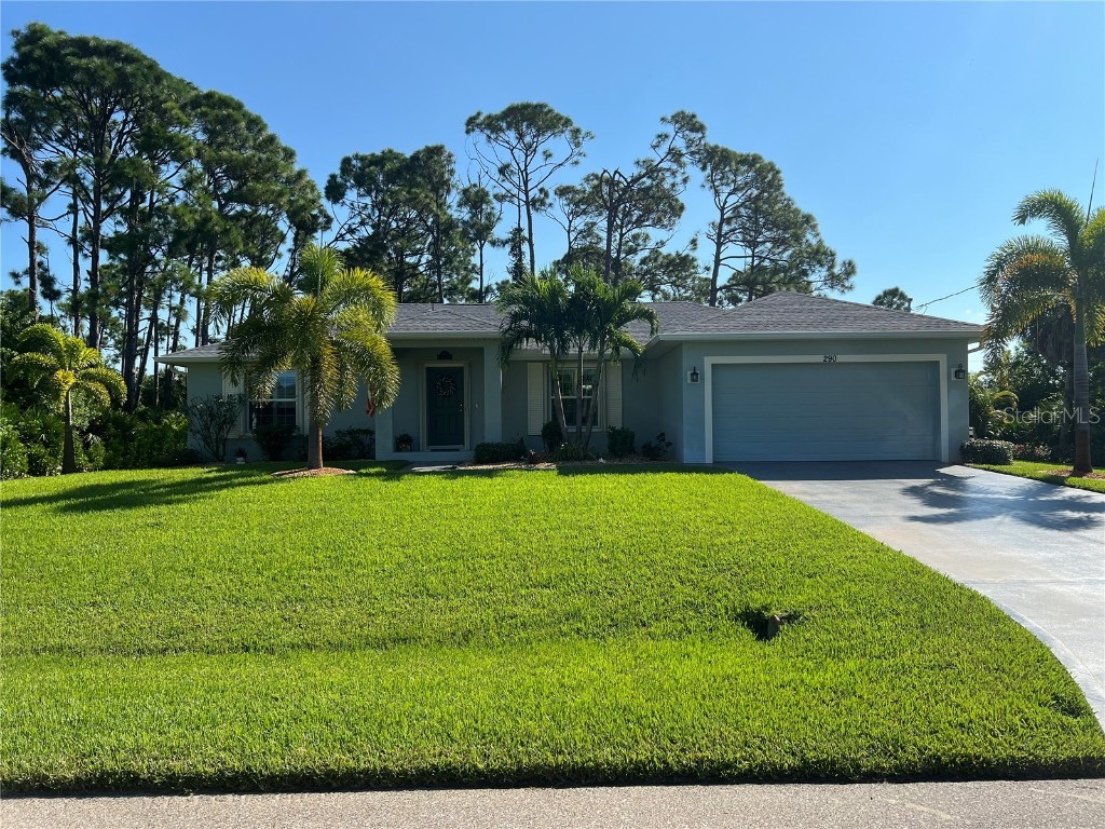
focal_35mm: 26
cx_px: 552
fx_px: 830
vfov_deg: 53.1
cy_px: 414
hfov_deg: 67.3
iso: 50
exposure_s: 1/4274
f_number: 1.5
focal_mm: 5.7
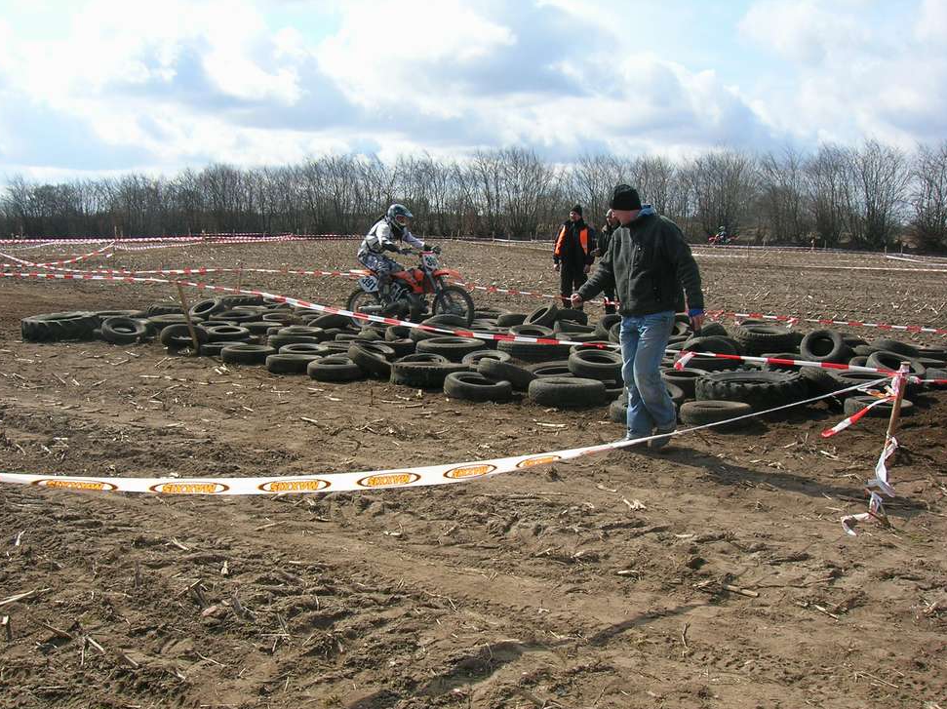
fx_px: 957
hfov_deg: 52.6
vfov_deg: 40.7
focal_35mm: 35
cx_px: 462
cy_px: 347
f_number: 4.9
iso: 50
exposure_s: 1/332
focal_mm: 5.7
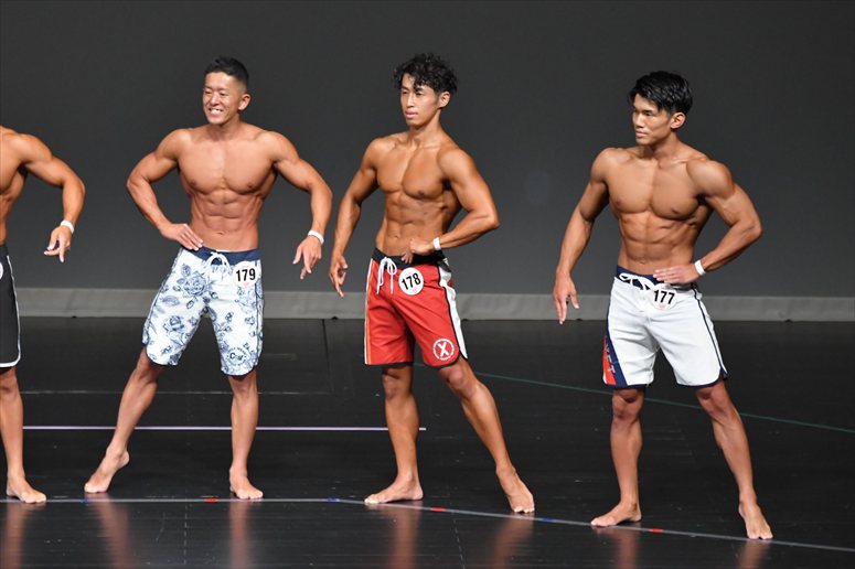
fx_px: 7478
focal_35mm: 315
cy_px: 284
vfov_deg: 4.4
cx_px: 428
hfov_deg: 6.5
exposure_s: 1/400
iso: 4000
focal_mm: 210
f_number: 5.6
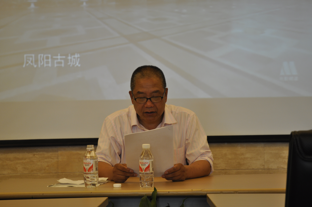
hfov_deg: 26.0
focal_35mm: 78
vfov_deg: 17.4
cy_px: 104
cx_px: 156
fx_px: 675
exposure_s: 1/60
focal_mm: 52
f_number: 4.5
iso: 500
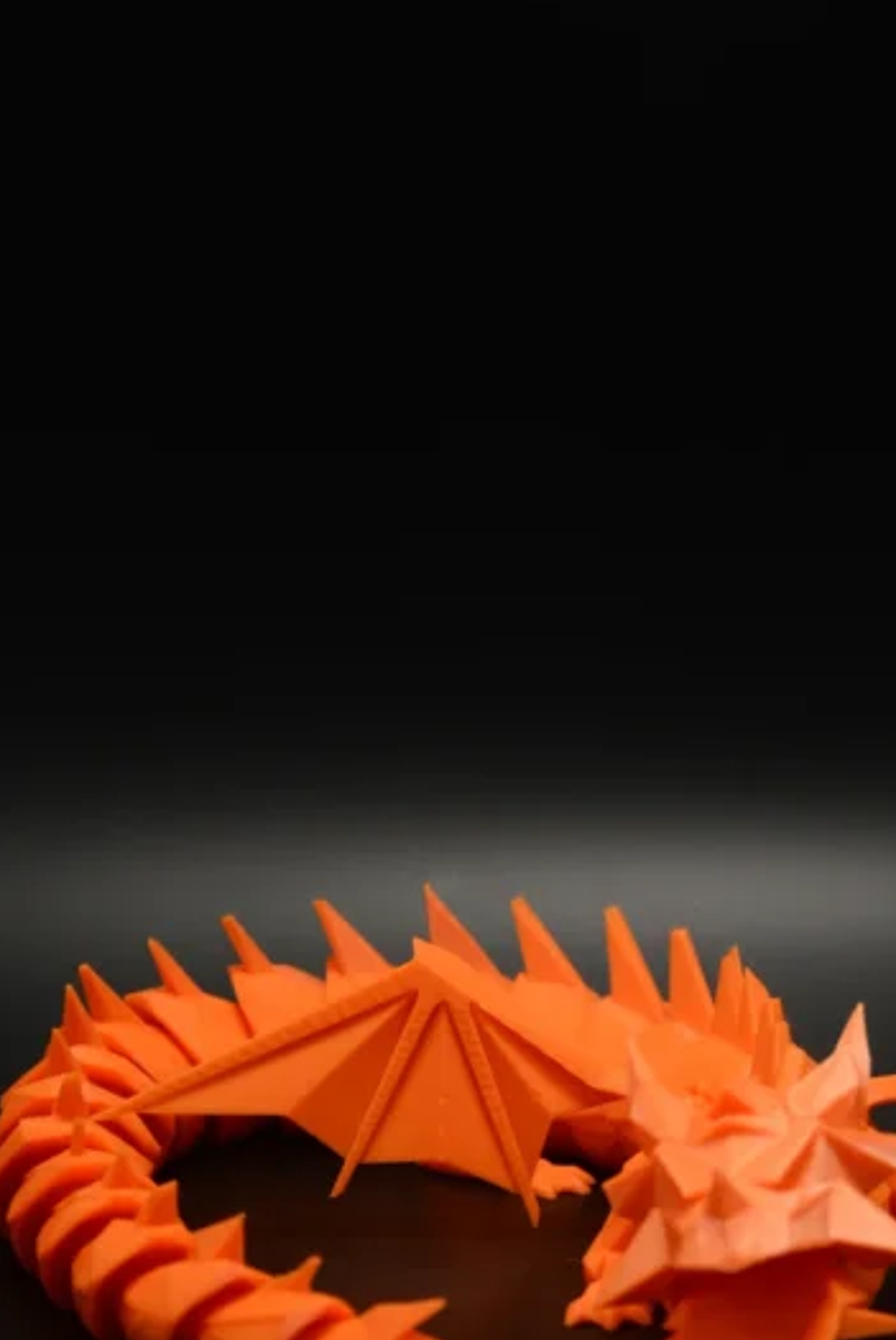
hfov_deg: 15.2
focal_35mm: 90
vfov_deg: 22.3
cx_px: 674
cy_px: 1087
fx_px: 3348
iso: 450
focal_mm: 35
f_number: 4.5
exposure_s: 1/60
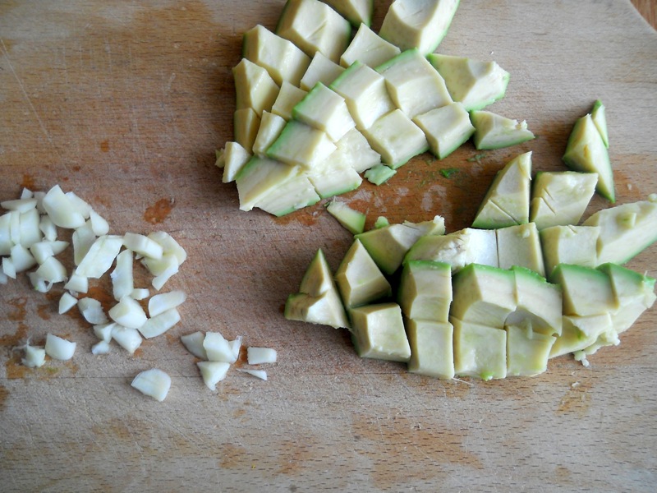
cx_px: 328
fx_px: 778
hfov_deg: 45.8
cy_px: 246
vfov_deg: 35.1
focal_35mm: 41
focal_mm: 6.72
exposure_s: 1/30
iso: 125
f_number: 3.1
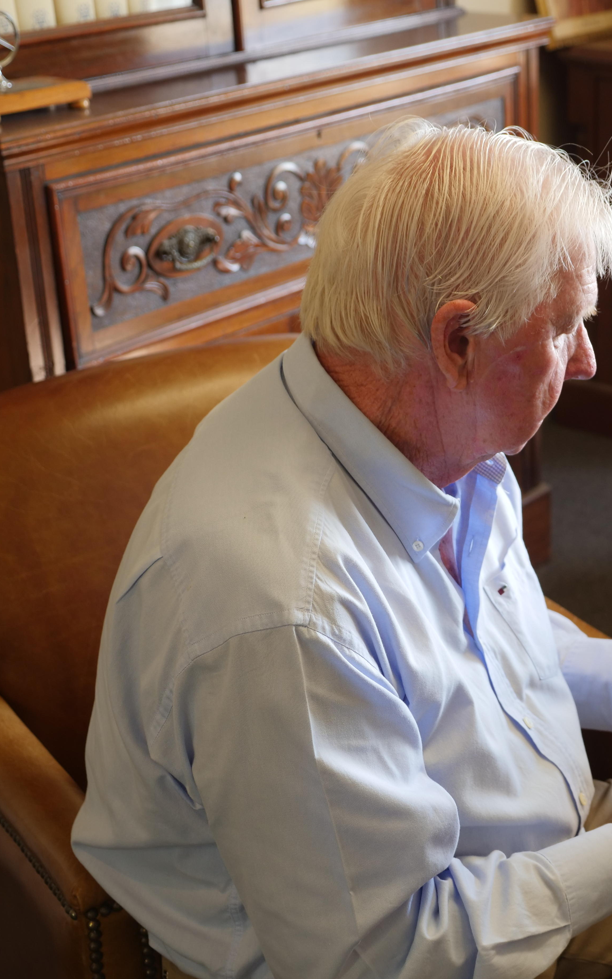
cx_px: 588
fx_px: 1761
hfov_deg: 19.2
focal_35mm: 66
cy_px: 488
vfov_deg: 31.1
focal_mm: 23
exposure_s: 1/60
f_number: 2.8
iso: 250
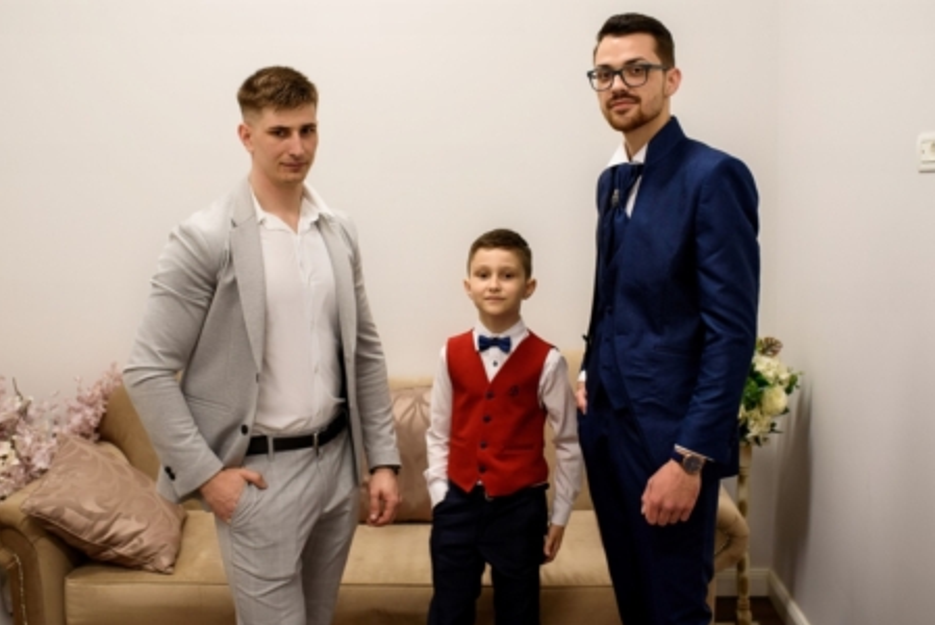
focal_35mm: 39
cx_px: 452
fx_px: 1014
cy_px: 298
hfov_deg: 49.5
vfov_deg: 34.3
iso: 2200
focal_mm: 35
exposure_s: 1/125
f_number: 3.3
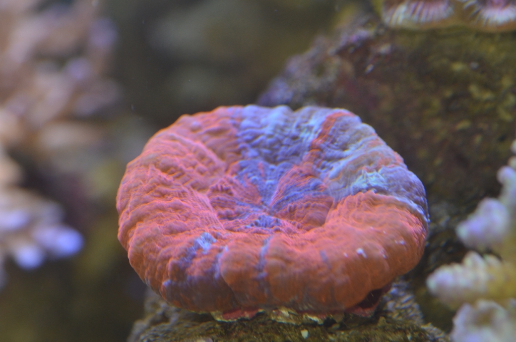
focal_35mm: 135
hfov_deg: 15.2
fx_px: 1931
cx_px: 258
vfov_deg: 10.1
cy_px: 171
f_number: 5.6
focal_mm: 90
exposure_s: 1/60
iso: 800
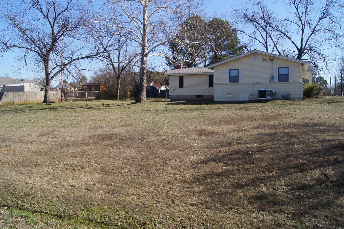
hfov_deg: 60.2
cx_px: 155
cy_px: 99
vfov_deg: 42.1
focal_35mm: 31
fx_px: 296
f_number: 11
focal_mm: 18
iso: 100
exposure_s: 1/80
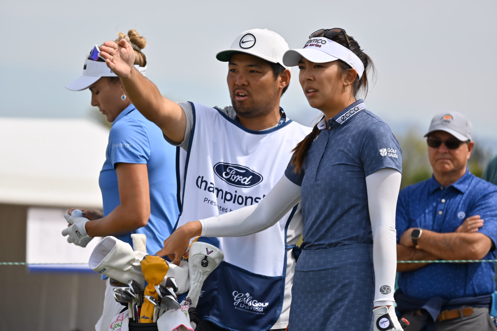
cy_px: 166
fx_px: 5177
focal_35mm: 375
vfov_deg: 3.7
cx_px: 248
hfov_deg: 5.5
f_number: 6.3
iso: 100
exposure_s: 1/640
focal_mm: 250
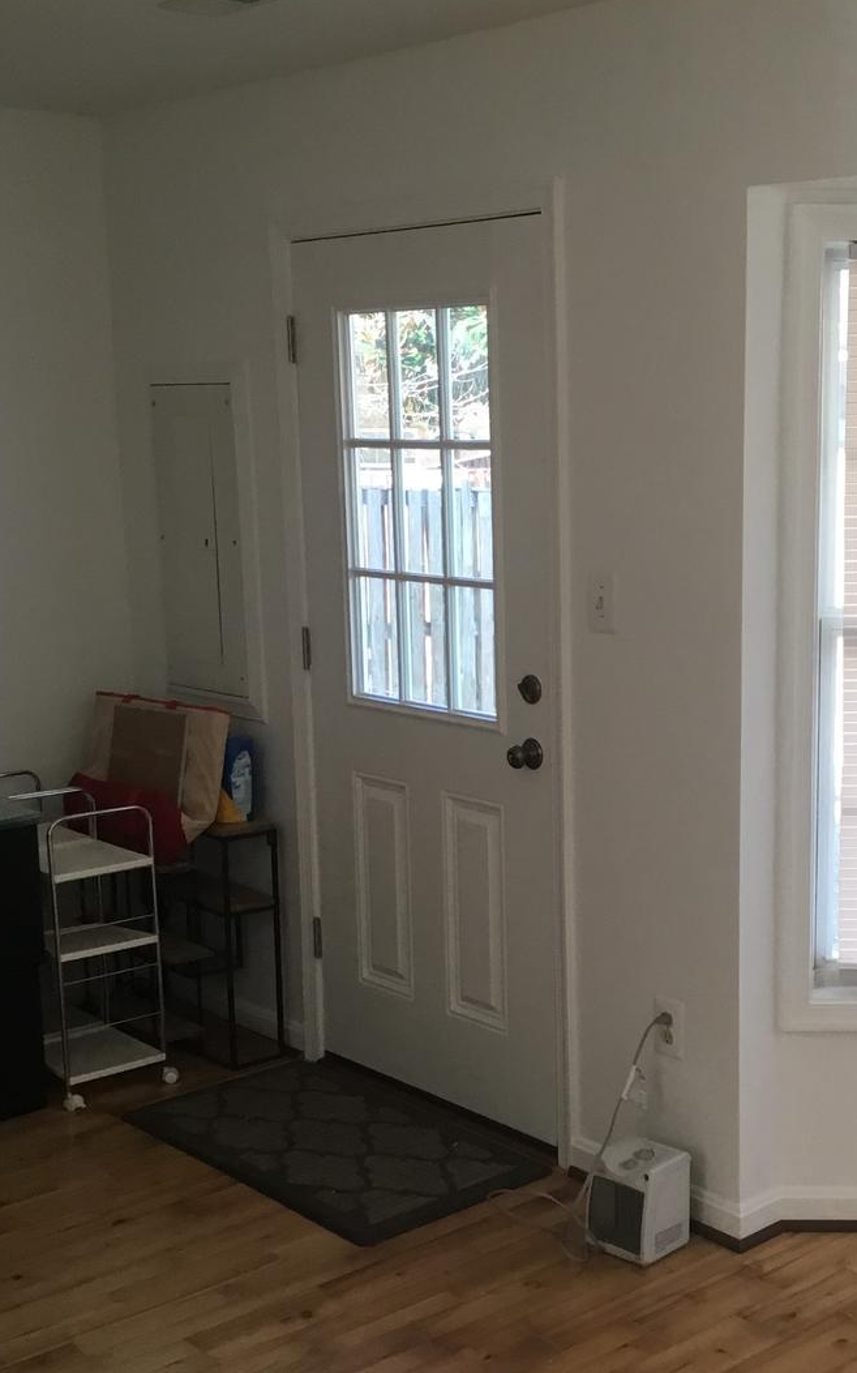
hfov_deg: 26.4
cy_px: 737
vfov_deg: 41.8
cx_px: 677
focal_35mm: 48
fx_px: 1795
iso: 32
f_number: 2.4
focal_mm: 3.3
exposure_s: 1/40
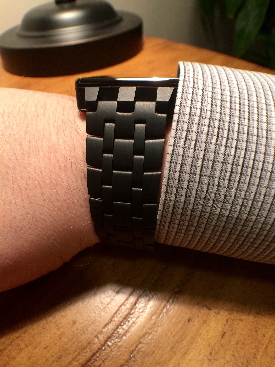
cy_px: 184
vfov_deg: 61.7
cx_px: 138
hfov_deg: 48.2
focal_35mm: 29
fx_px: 307
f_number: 2.2
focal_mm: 4.15
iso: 64
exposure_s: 1/15
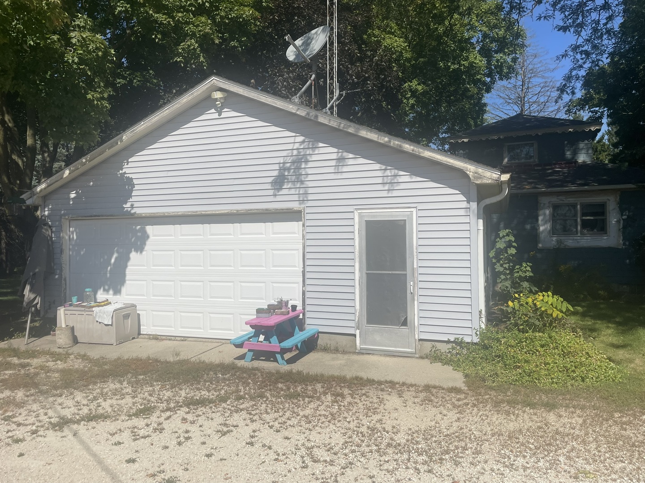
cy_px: 242
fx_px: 484
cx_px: 322
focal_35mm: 26
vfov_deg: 53.1
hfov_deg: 67.3
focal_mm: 4.2
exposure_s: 1/7299
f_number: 1.6
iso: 32
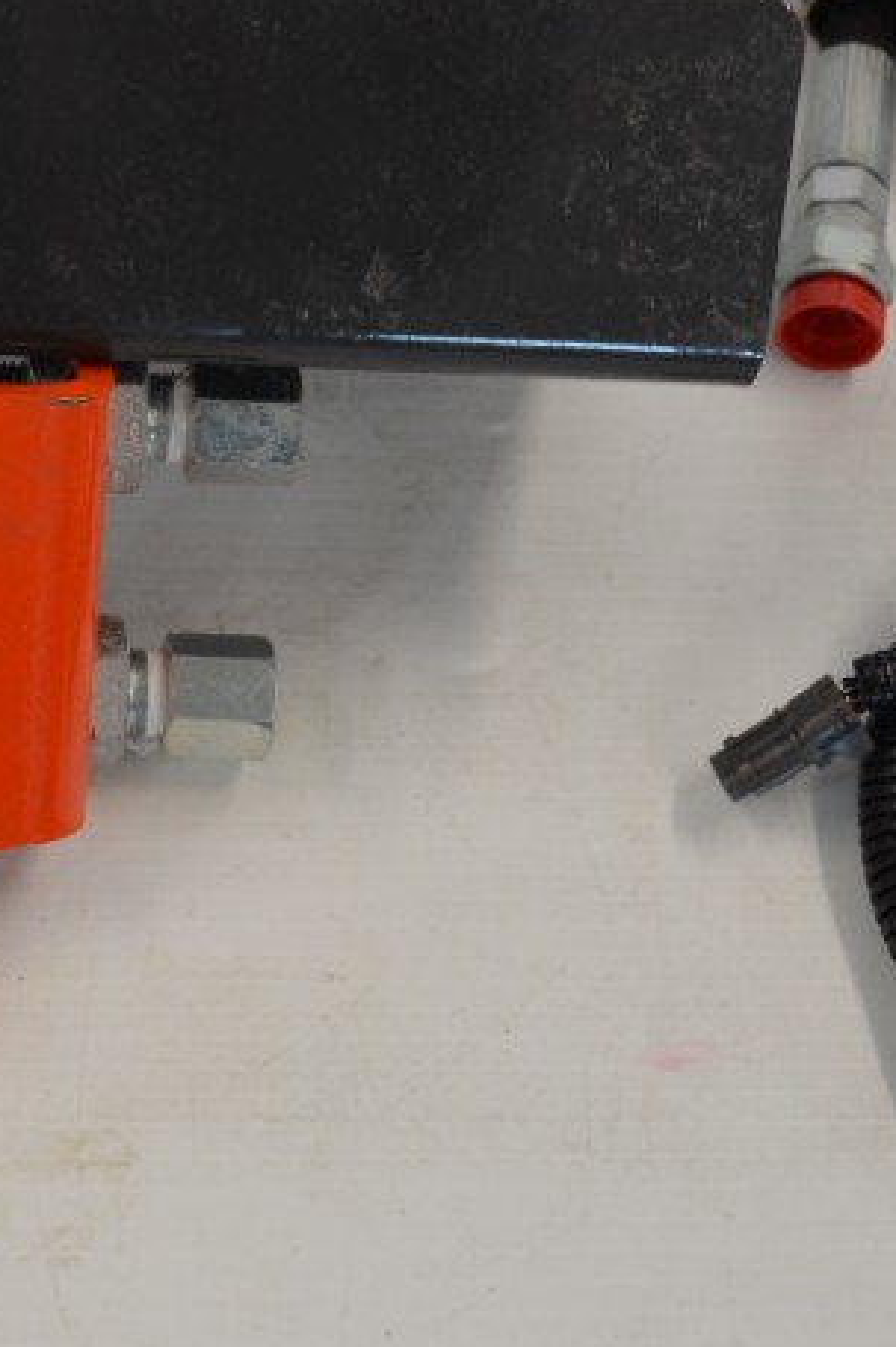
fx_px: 3138
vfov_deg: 23.8
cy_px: 269
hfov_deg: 15.9
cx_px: -9
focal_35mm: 84
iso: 400
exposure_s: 1/100
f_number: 5
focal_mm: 22
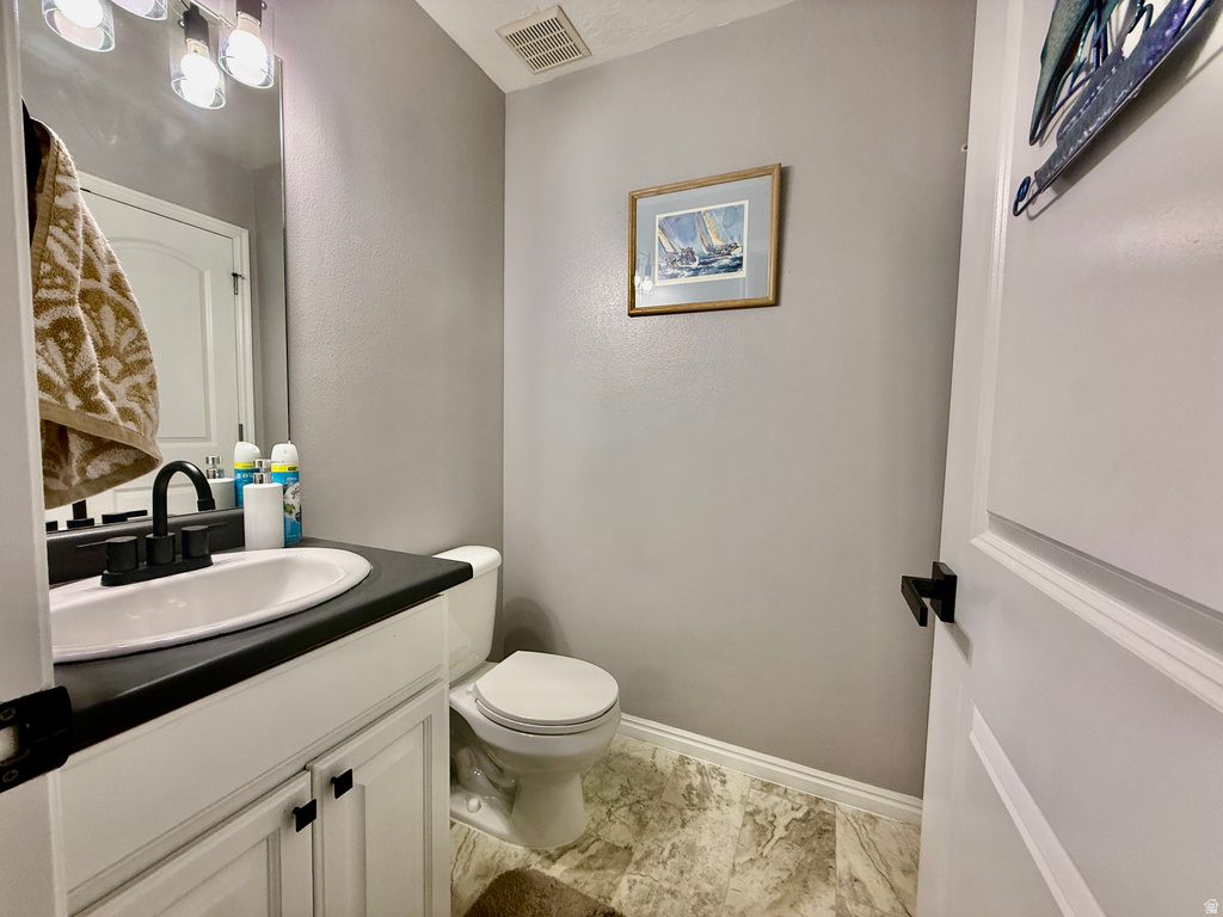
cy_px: 458
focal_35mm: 14
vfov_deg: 85.7
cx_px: 612
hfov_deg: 102.1
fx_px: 495
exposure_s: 1/99
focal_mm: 2.22
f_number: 2.2
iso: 200
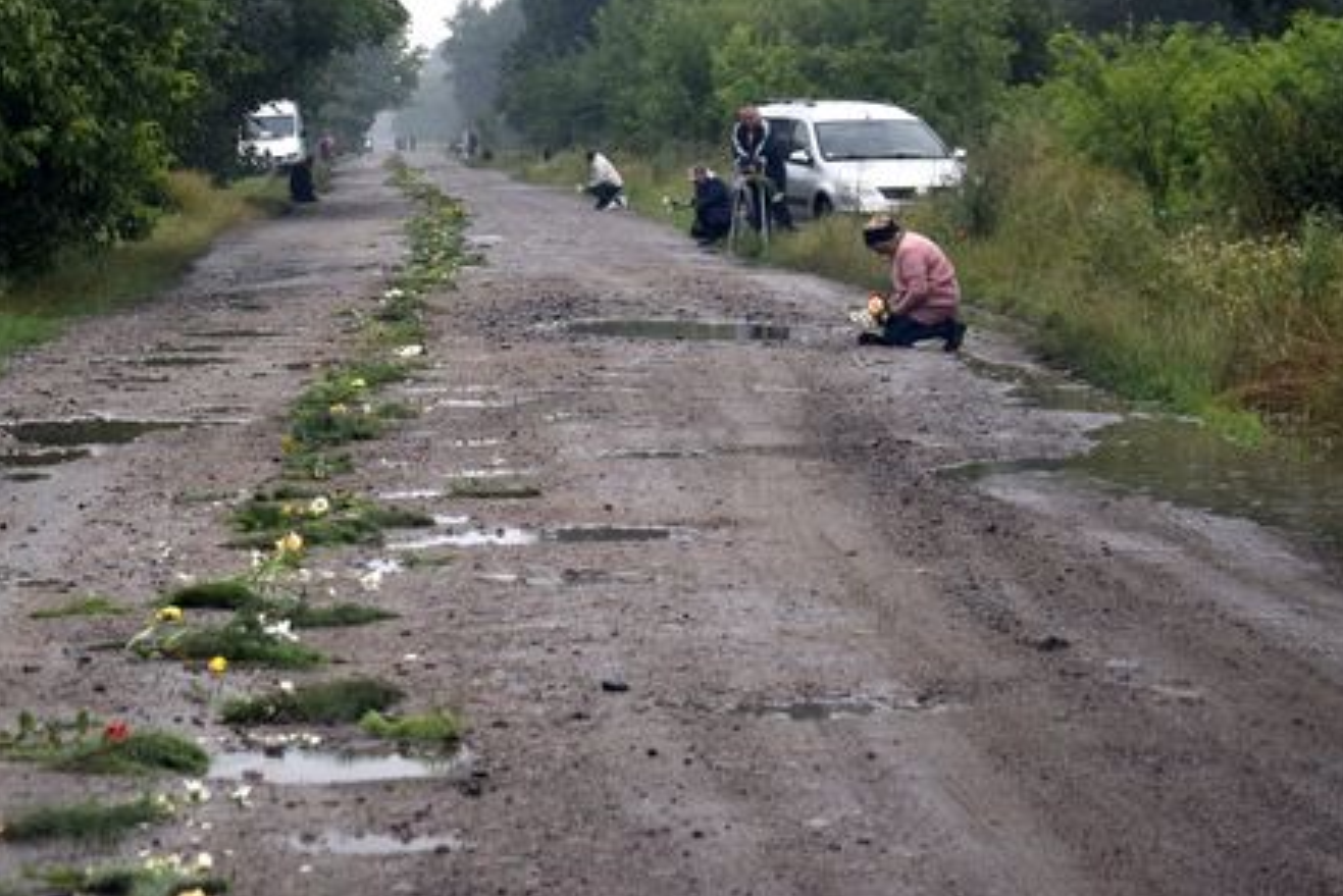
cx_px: 254
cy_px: 200
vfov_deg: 9.7
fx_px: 5256
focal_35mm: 141
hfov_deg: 14.5
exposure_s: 1/640
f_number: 5.6
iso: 800
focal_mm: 55
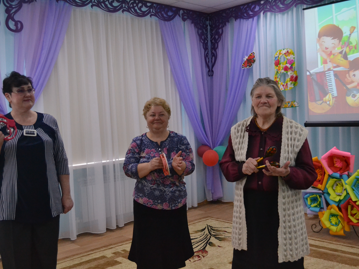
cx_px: 181
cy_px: 134
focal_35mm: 39
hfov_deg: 47.9
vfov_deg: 36.8
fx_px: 404
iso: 2800
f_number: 4
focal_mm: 24
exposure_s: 1/500
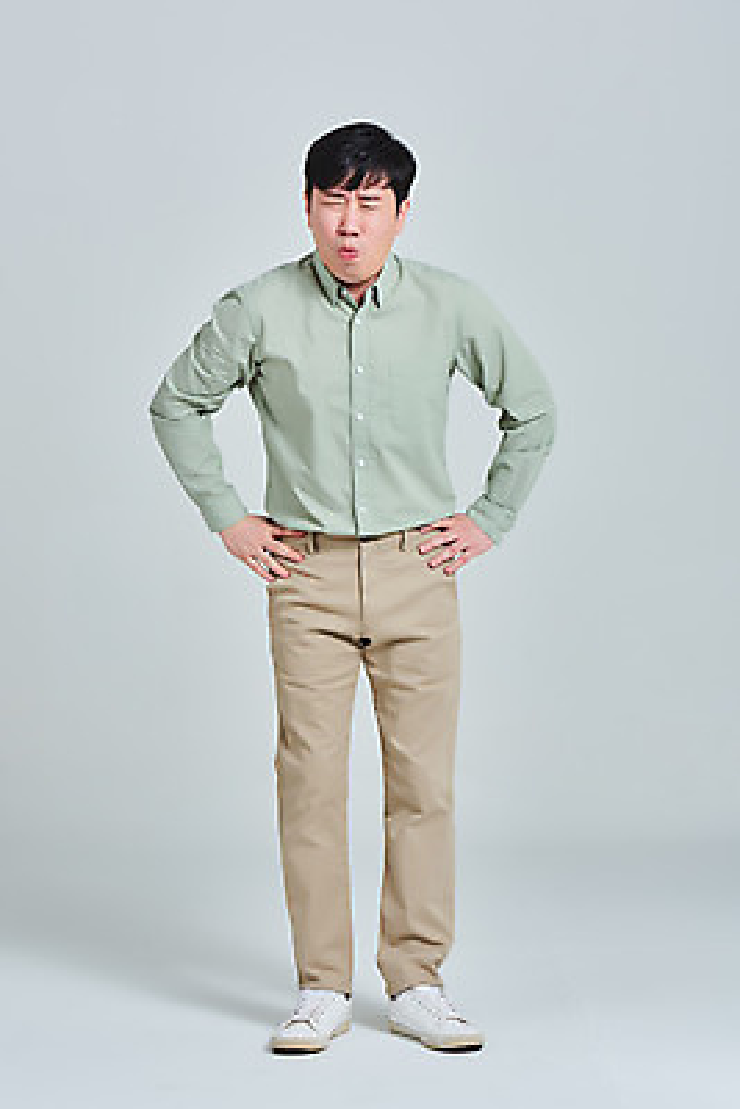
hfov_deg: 17.1
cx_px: 370
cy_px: 554
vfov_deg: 25.4
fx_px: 2464
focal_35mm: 80
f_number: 14
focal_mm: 80
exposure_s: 1/125
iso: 100
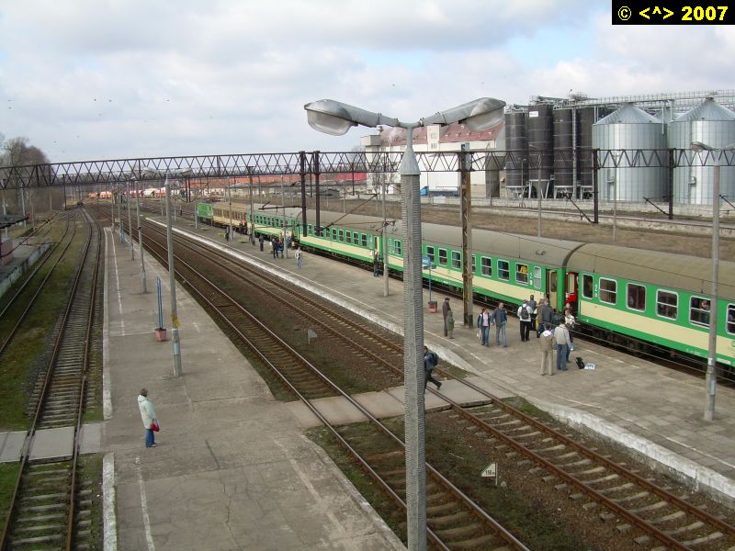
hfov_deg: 49.0
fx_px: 807
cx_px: 368
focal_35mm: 38
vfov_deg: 37.7
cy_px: 276
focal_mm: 6.3
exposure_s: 1/250
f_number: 4.6
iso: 50
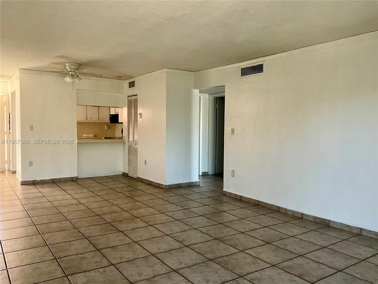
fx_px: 317
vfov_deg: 48.2
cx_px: 189
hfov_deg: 61.7
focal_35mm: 29
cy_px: 142
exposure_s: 1/60
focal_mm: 3
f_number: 1.8
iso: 80
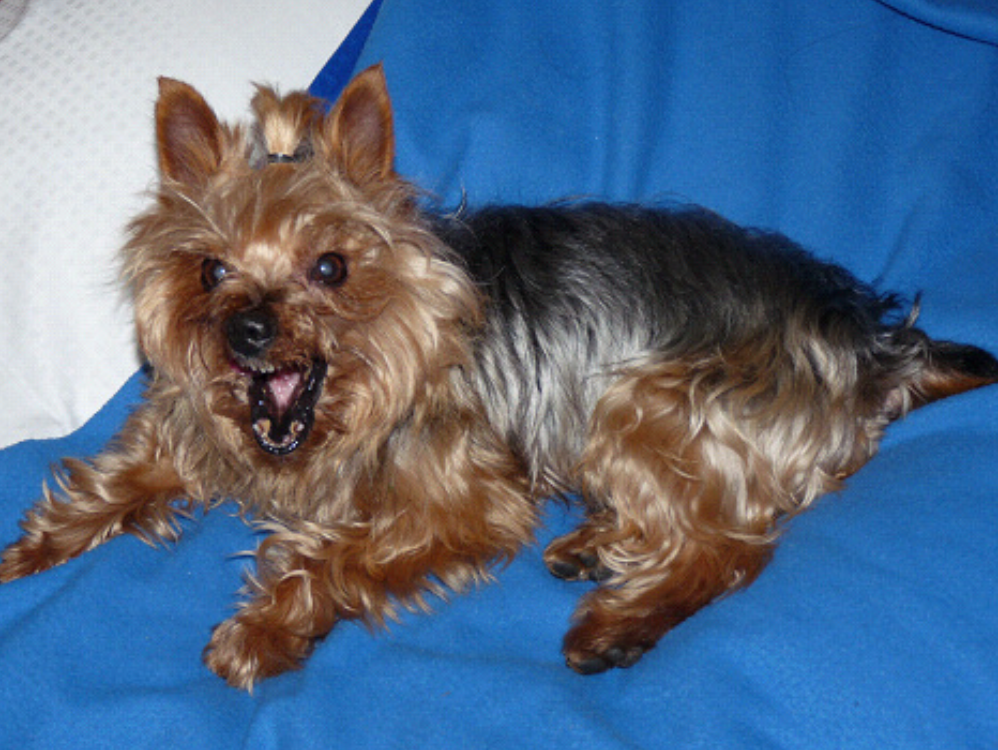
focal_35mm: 67
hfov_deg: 28.9
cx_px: 455
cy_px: 372
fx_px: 1933
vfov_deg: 21.9
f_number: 3.2
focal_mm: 10.4
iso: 100
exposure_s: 1/60
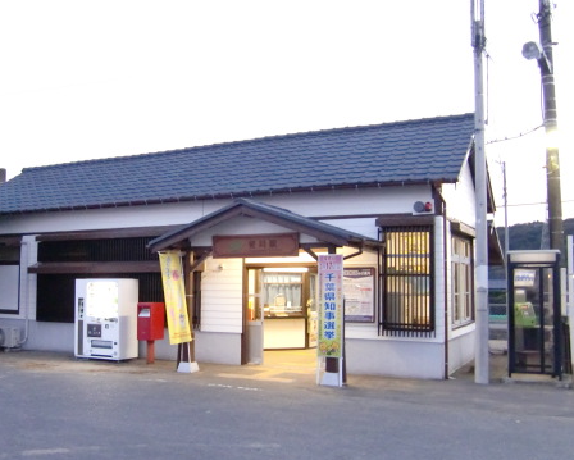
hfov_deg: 46.2
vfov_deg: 38.2
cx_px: 200
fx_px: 663
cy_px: 260
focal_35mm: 39
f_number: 2.6
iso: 800
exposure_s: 1/30
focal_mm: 4.9
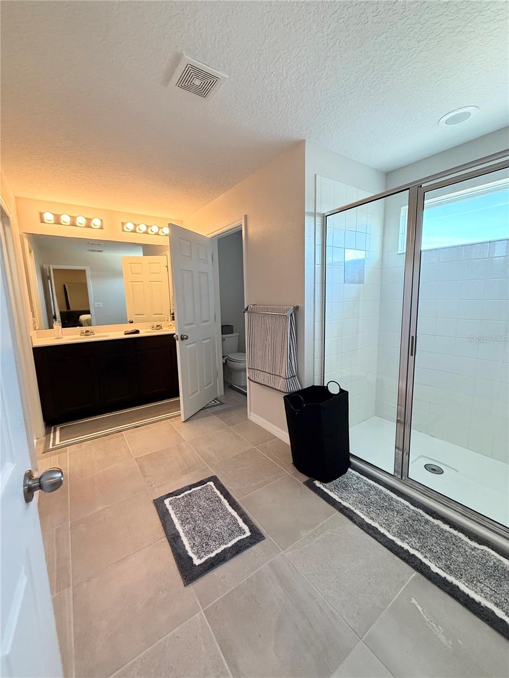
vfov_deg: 102.1
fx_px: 274
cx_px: 254
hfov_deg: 85.7
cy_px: 339
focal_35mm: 14
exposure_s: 1/120
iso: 320
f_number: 2.2
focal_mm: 2.22
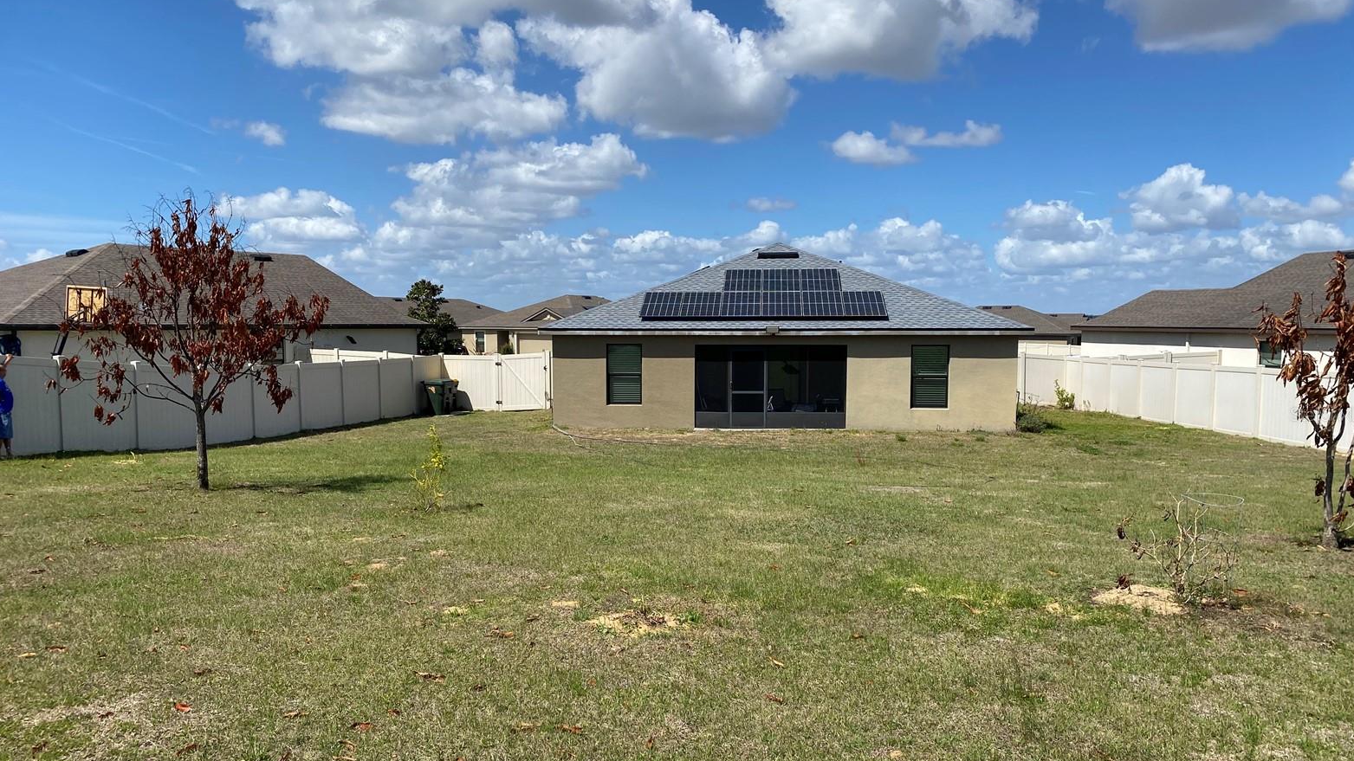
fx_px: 1041
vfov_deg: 40.1
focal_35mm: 29
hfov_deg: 66.1
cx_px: 679
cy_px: 414
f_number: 1.8
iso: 32
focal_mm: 4.25
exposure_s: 1/4274
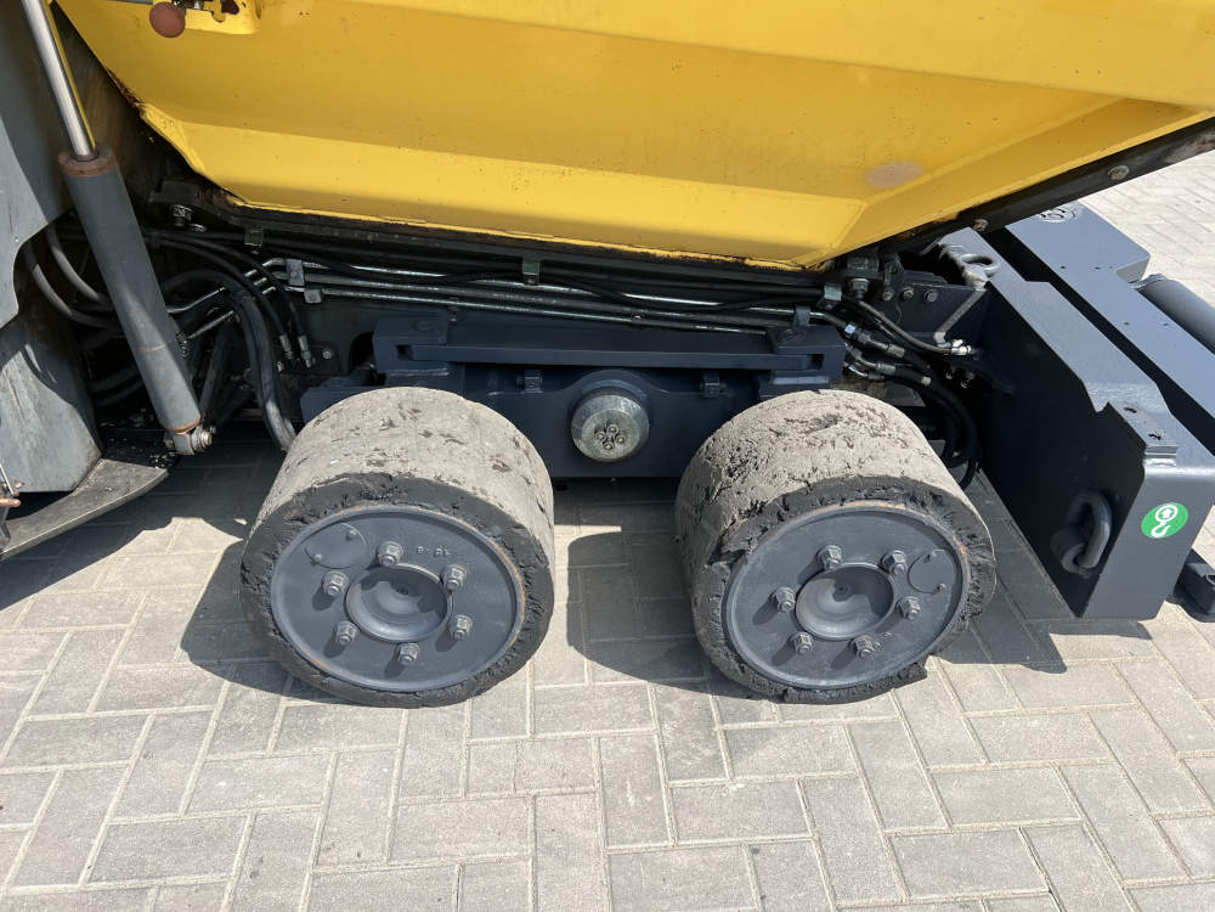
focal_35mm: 26
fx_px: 913
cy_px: 456
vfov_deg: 53.1
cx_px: 608
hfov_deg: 67.3
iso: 50
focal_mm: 5.7
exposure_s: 1/2353
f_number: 1.5
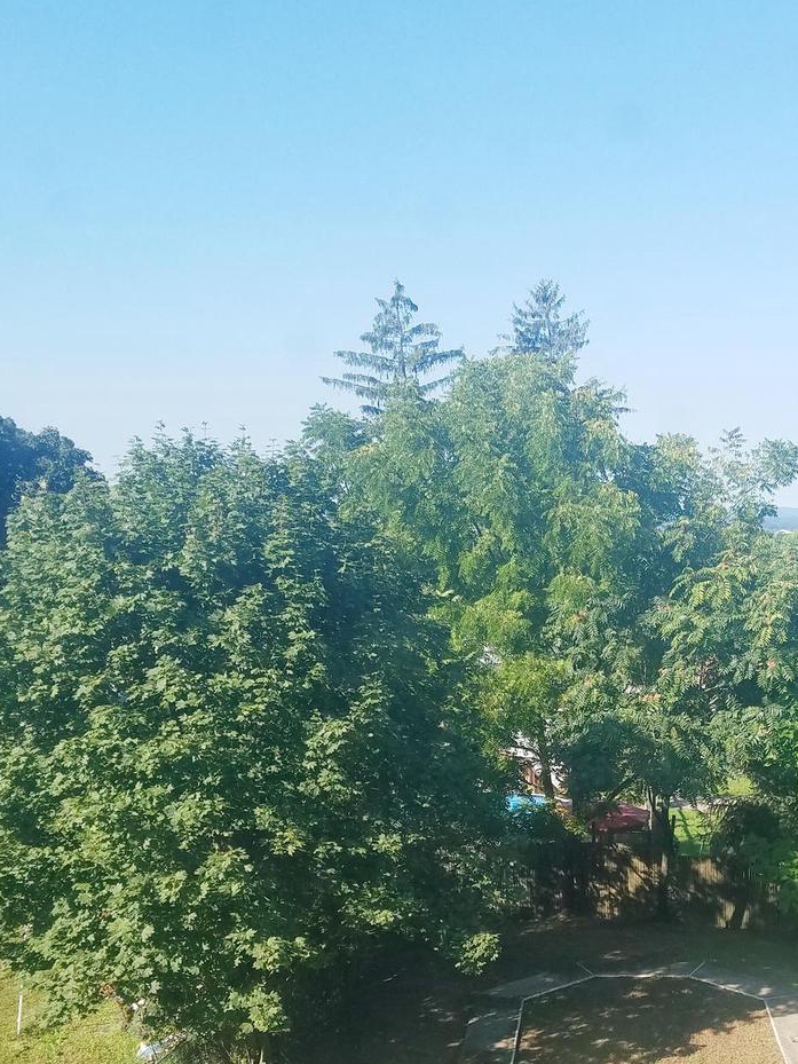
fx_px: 1321
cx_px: 617
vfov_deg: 42.3
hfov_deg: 32.8
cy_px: 815
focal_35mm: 43
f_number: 1.7
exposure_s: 1/1284
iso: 50
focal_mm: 4.2
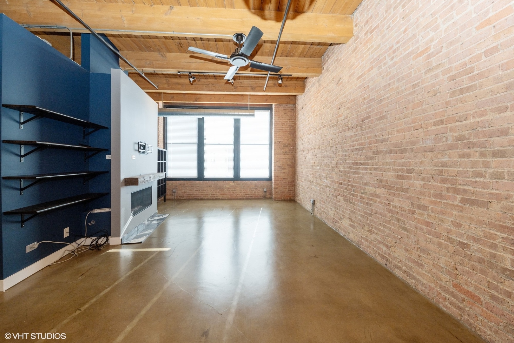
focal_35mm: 13
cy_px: 172
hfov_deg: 108.3
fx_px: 186
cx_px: 257
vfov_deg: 85.4
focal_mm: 13
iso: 200
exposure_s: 1/100
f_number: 8
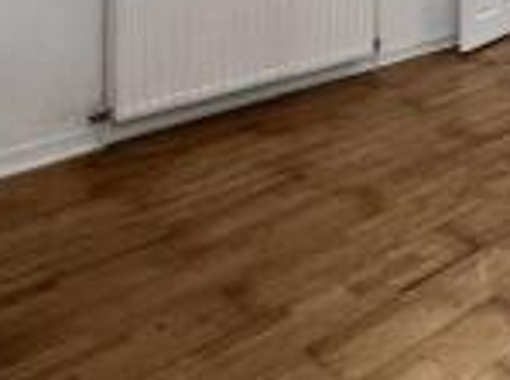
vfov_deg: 23.3
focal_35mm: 51
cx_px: 543
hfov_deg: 33.4
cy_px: -176
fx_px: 750
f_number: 1.8
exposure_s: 1/100
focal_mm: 1.57
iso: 100
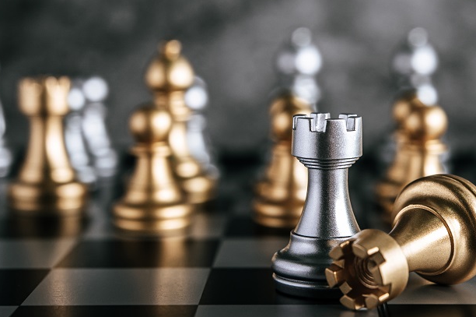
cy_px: 127
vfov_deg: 13.9
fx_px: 1295
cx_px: 330
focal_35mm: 98
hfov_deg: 20.7
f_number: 8
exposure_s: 1/160
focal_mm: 60
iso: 800
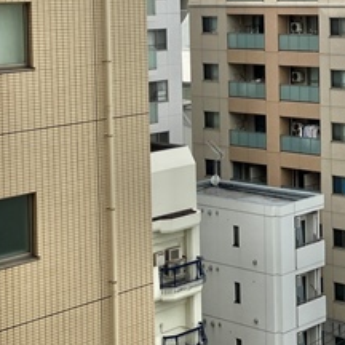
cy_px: 18
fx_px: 981
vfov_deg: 19.5
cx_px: 487
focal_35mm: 87
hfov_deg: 18.2
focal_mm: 3.99
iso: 32
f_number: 1.8
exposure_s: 1/2315
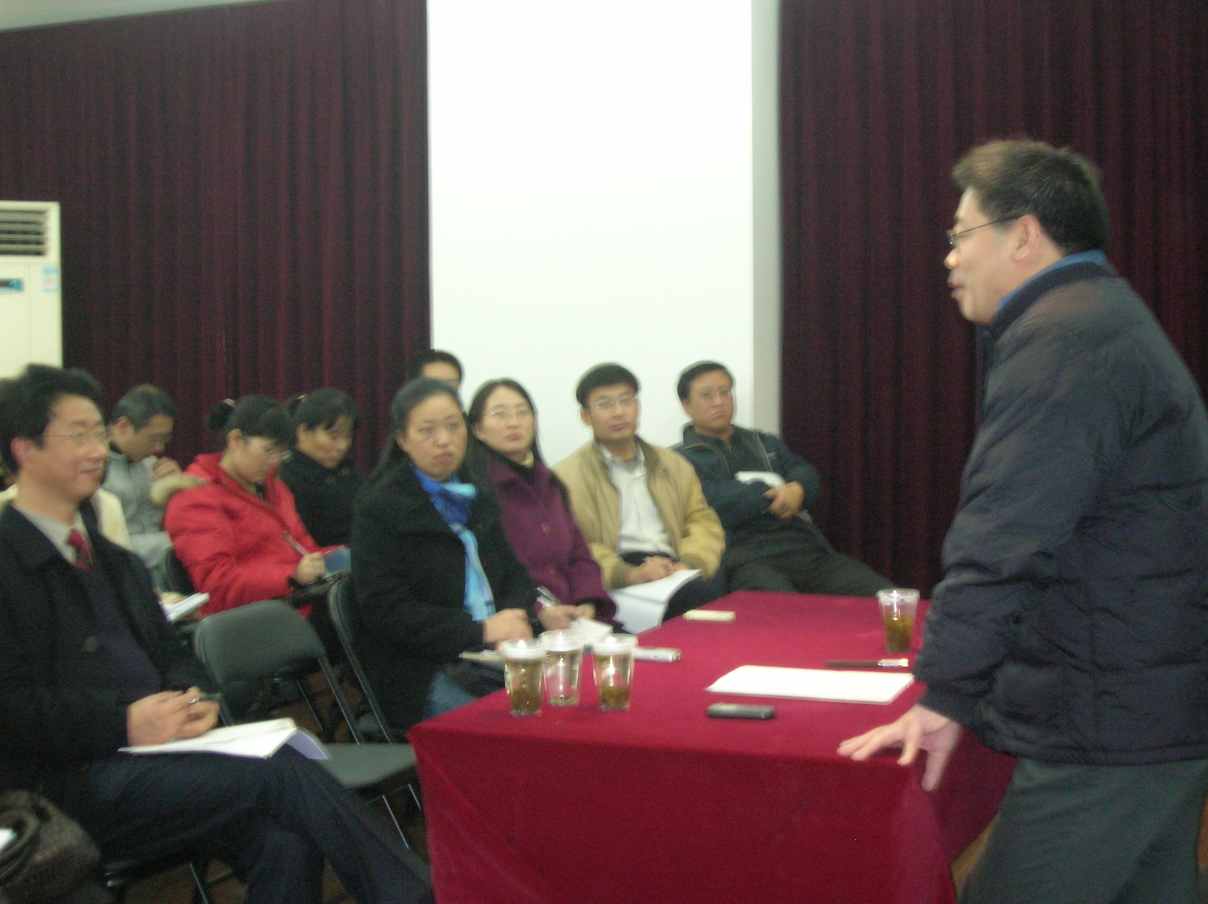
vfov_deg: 29.1
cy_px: 452
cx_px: 604
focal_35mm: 50
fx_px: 1743
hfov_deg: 38.2
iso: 200
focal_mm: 8.4
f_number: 3.3
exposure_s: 1/12
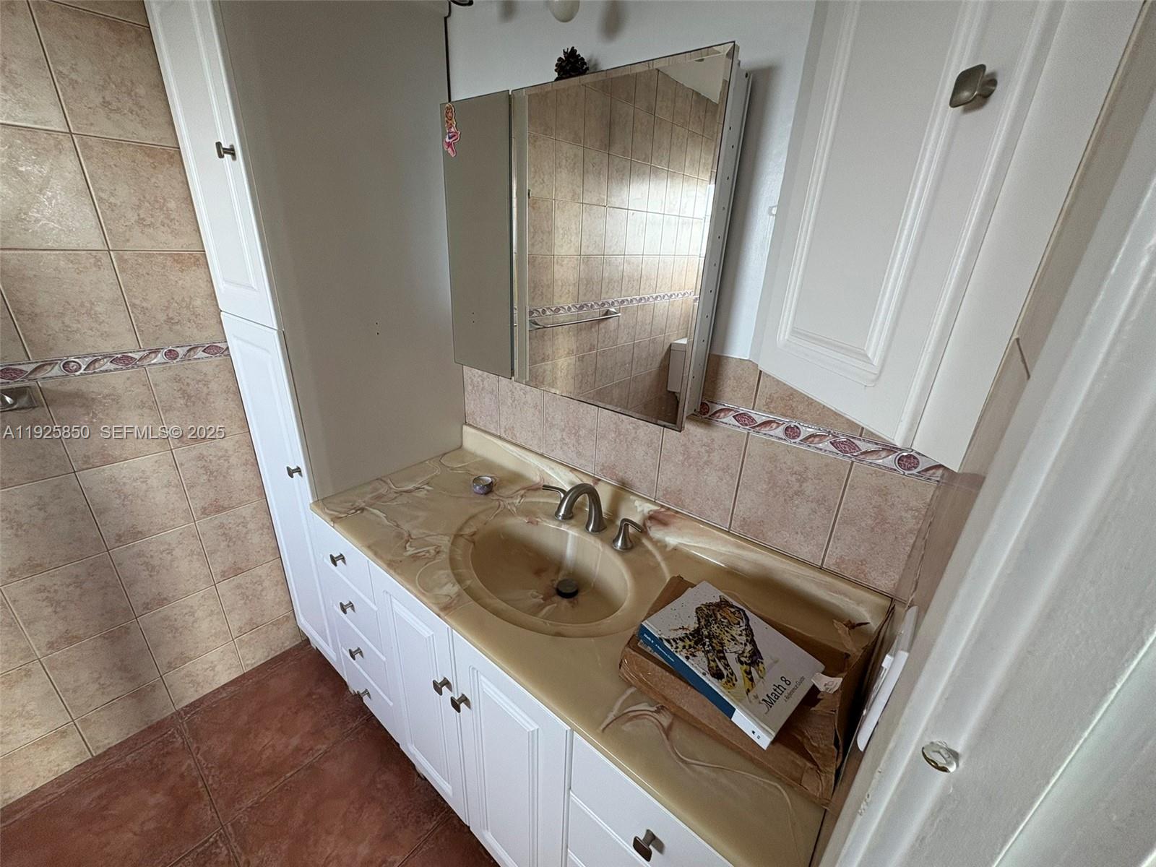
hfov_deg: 102.1
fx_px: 468
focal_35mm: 14
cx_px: 578
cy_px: 434
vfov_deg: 85.7
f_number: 2.2
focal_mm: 2.22
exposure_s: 1/77
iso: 250
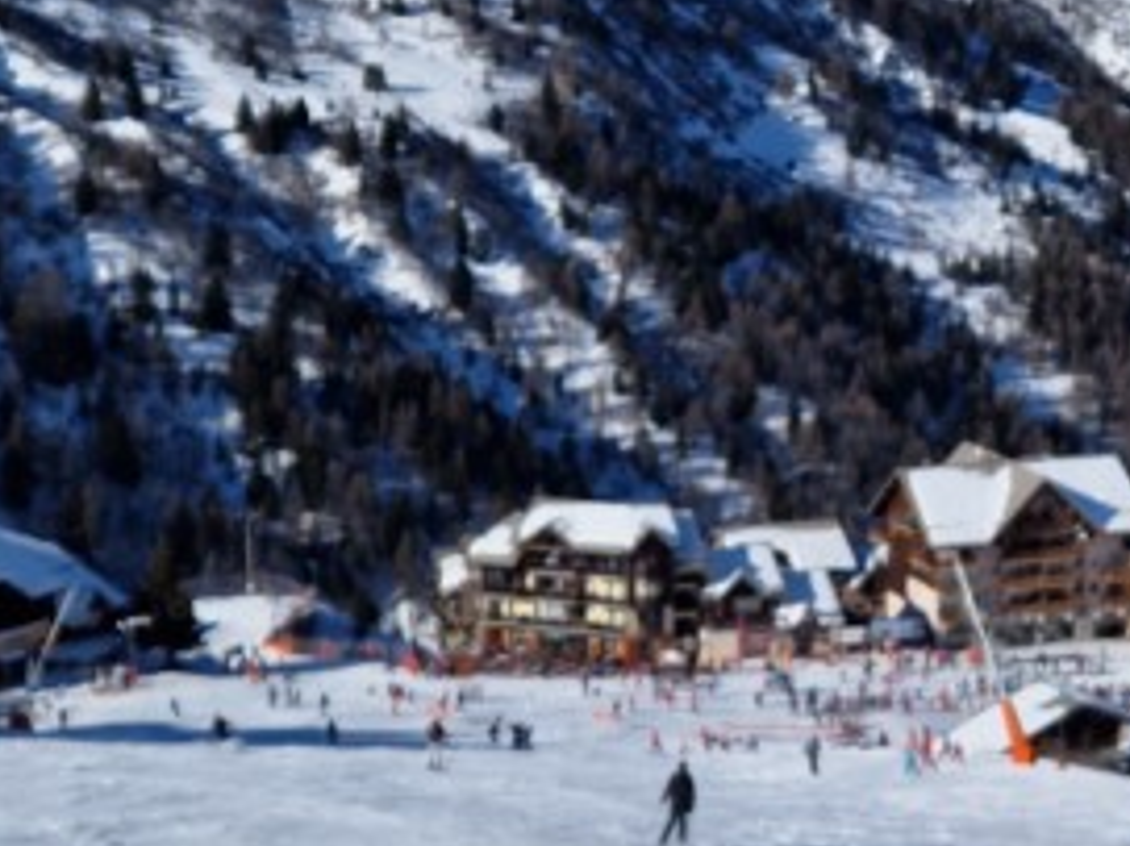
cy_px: 350
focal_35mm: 87
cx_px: 1126
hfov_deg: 21.7
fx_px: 2839
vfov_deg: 16.9
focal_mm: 5.4
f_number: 1.8
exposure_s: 1/4896
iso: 50
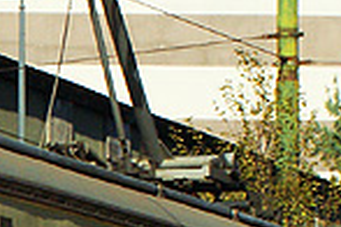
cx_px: -257
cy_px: 375
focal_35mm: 418
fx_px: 3959
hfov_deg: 4.9
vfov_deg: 3.3
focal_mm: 40
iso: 400
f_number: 10
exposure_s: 1/640
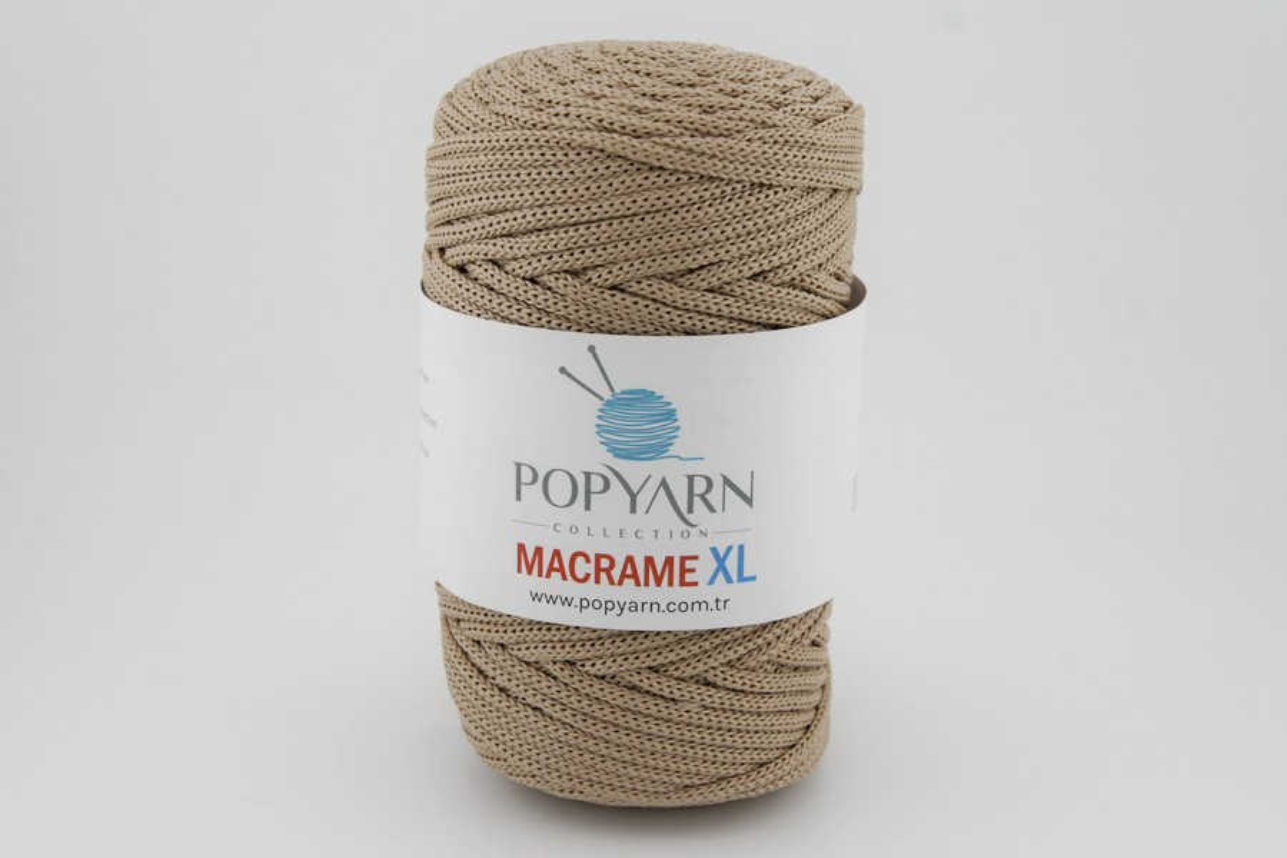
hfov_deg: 31.9
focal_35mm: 63
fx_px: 2252
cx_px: 644
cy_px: 429
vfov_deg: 21.6
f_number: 8
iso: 200
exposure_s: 1/320
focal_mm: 42
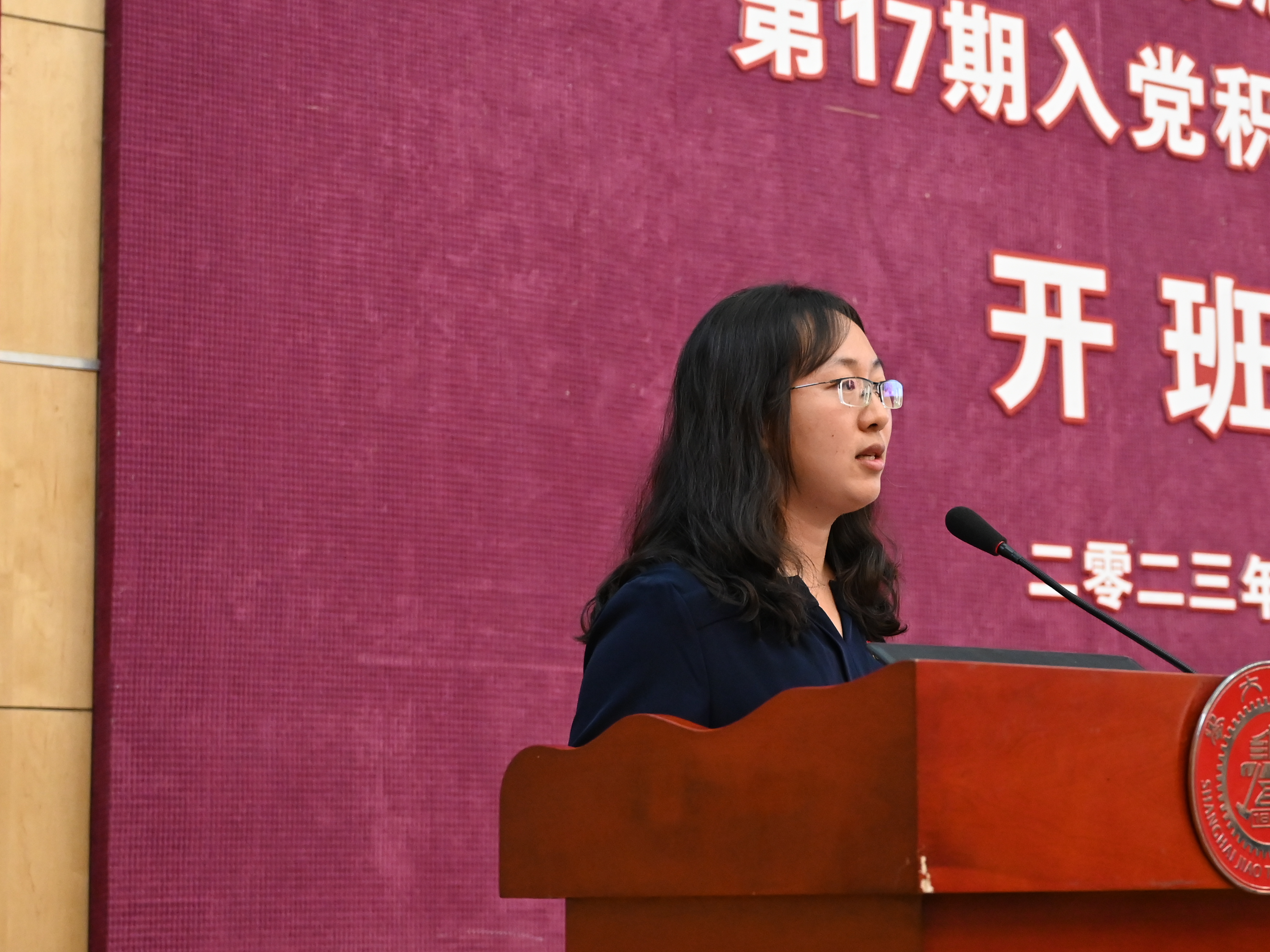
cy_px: 428
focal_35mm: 81
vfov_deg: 18.2
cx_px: 980
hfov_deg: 23.8
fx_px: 2972
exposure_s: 1/100
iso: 3200
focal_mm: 49
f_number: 4
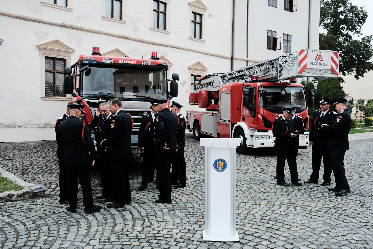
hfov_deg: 61.9
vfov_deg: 43.6
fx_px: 311
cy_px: 124
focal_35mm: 30
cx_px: 186
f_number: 5.6
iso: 320
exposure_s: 1/250
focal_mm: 20.2
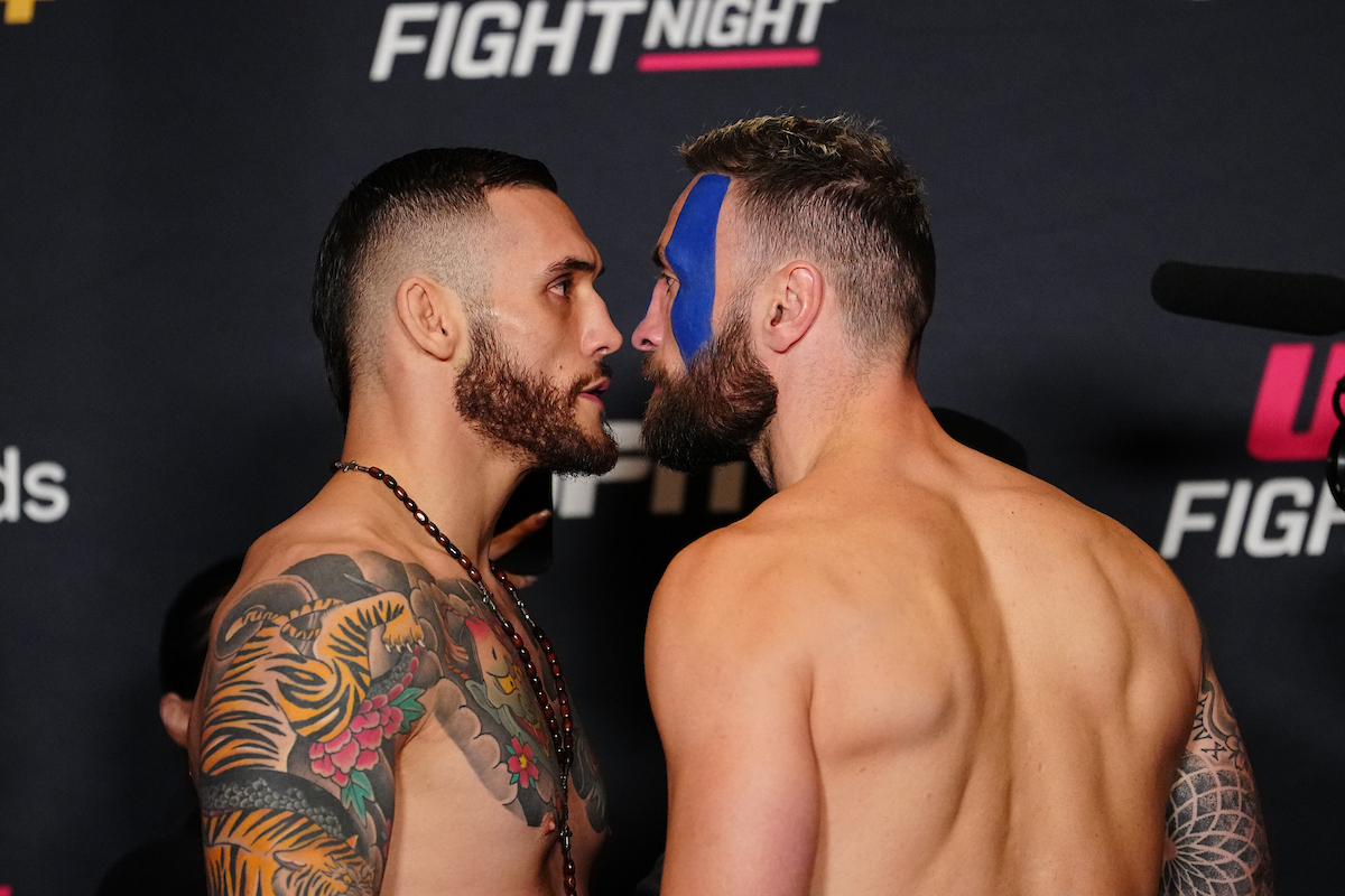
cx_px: 672
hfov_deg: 6.9
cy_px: 448
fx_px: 11207
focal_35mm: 300
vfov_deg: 4.6
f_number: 2.8
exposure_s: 1/640
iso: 4000
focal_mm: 200
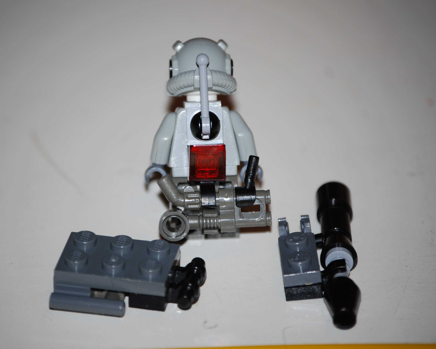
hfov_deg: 8.4
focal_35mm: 231
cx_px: 198
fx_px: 2981
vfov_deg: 6.7
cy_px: 170
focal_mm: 130
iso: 200
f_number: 5
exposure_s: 1/60
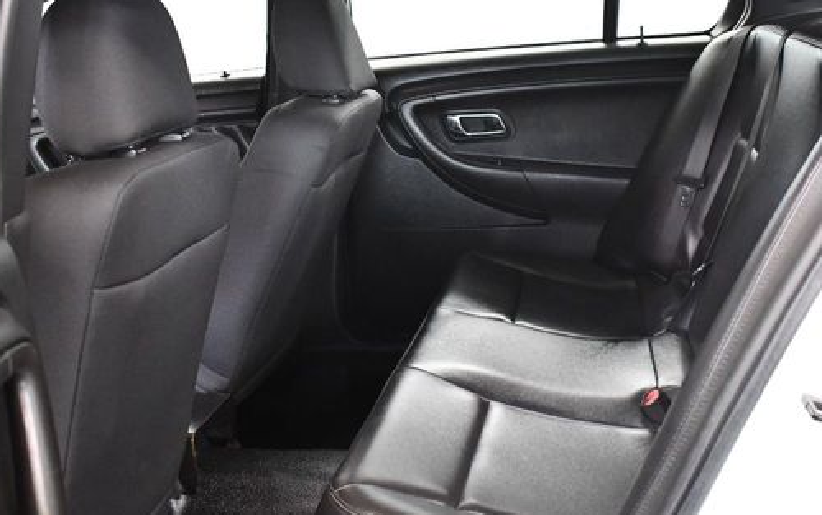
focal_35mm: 47
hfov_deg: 42.6
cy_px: 271
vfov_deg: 27.4
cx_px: 454
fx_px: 1053
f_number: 3.5
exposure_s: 1/100
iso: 3200
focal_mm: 18
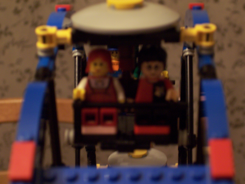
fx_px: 828
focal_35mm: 117
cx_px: 122
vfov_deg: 12.7
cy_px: 92
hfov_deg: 16.8
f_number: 4.8
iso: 200
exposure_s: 1/8
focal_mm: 24
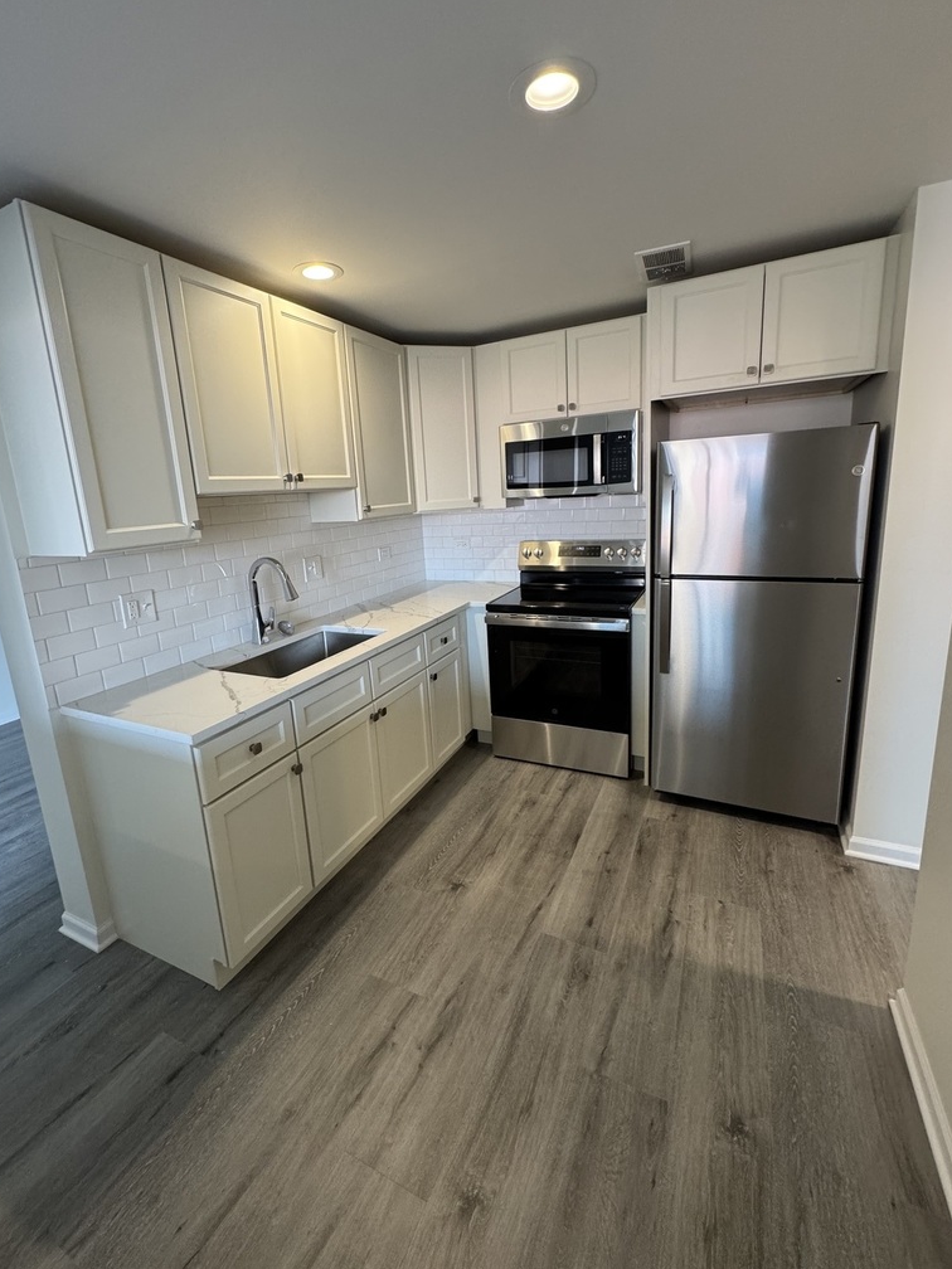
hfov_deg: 81.7
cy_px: 606
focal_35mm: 15
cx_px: 451
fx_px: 550
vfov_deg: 98.1
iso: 250
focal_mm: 2.22
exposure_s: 1/120
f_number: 2.2
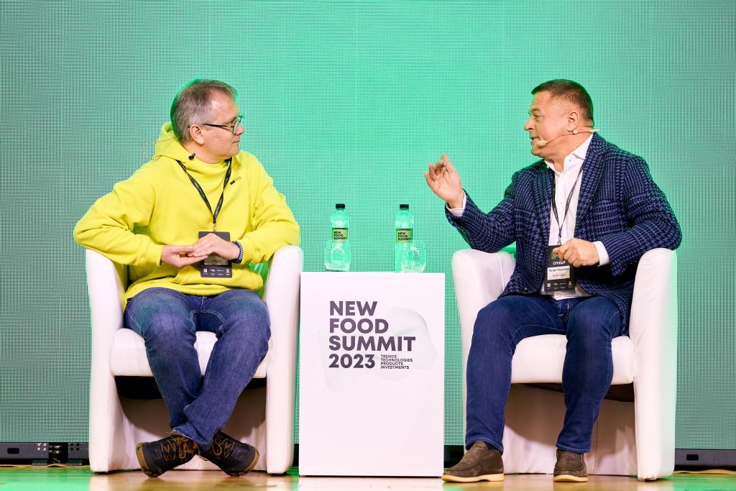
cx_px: 368
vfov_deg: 10.2
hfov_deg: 15.2
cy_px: 246
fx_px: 2760
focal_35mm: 135
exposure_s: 1/200
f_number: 1.8
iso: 400
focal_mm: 135
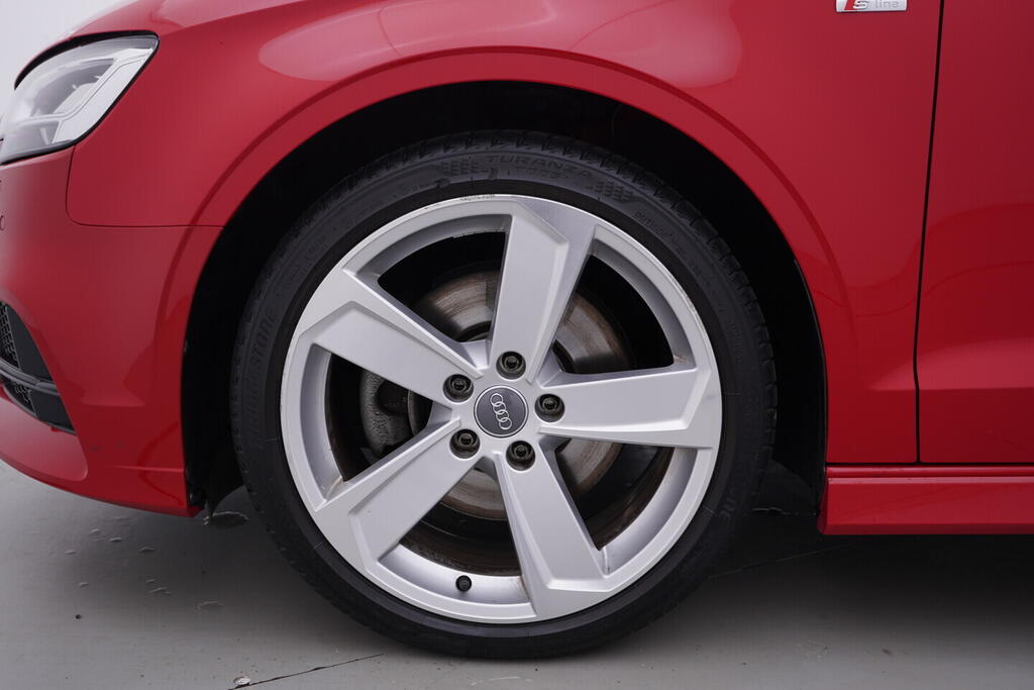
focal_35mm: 36
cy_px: 345
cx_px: 517
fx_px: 1034
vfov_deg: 36.9
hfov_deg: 53.1
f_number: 4
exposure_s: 1/80
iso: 125
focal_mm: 24
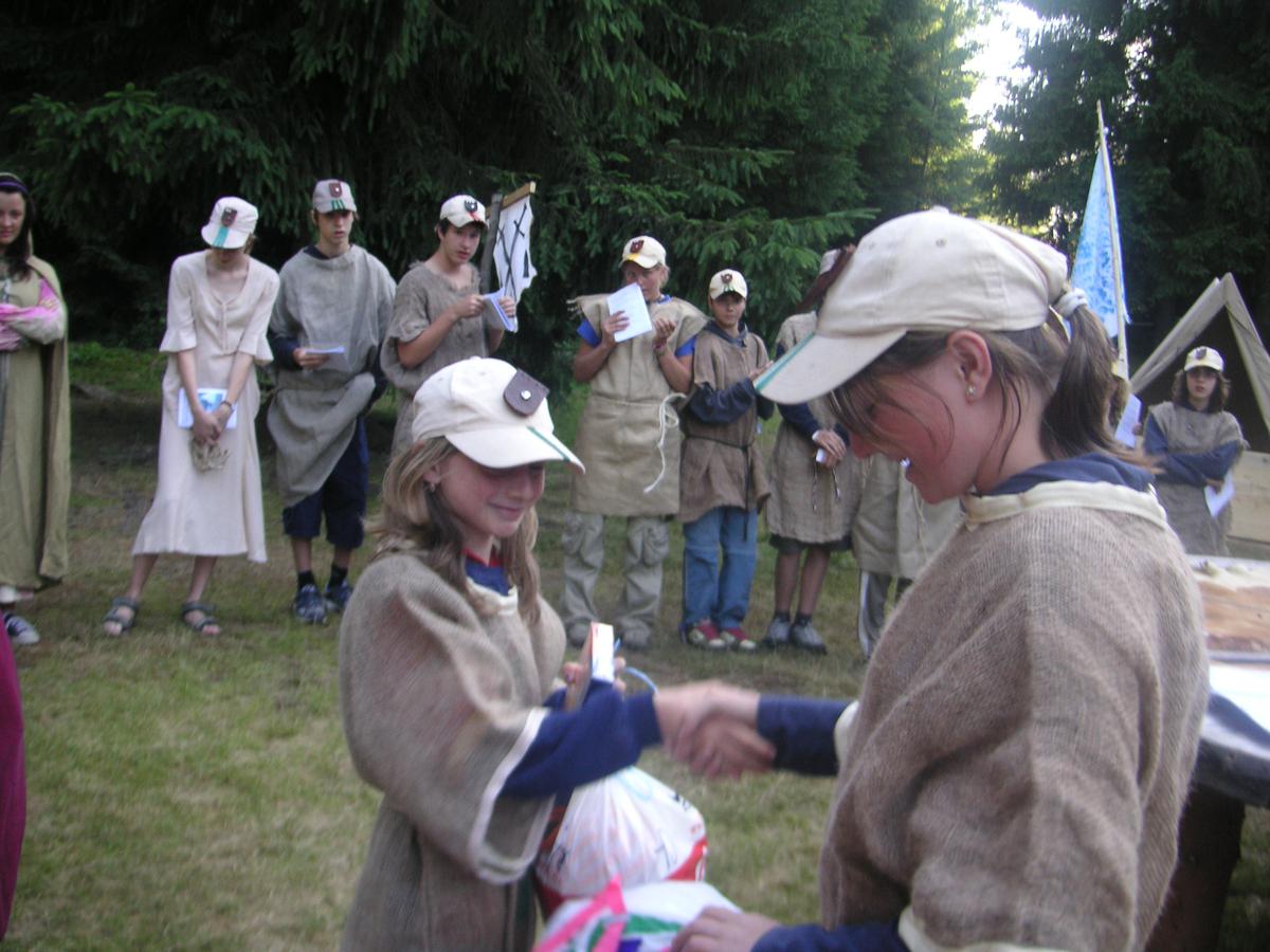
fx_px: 1357
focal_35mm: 37
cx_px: 635
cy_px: 476
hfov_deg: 50.1
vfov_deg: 38.7
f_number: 2.8
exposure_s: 1/45
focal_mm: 6.1
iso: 50
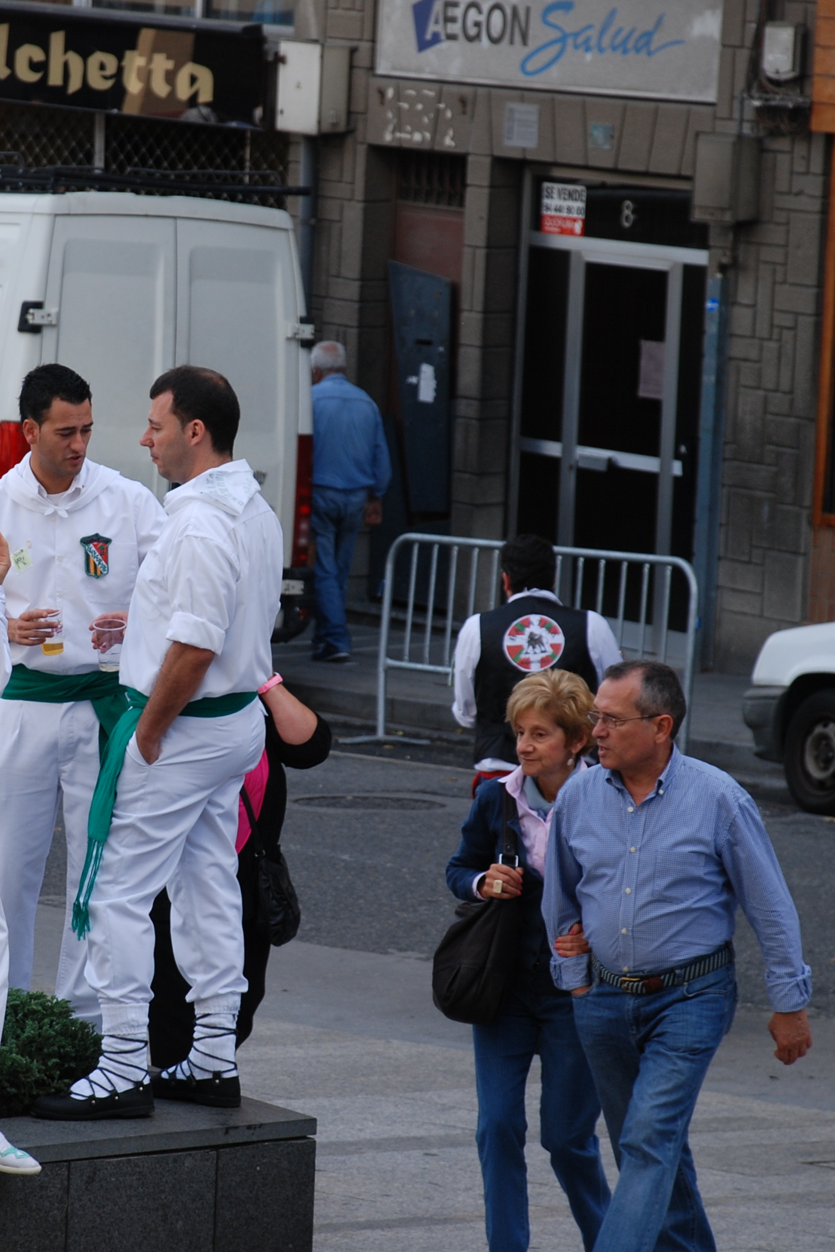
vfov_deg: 10.2
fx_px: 7029
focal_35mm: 202
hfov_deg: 6.8
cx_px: 101
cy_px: 625
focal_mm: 90
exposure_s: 1/200
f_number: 5.6
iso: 200
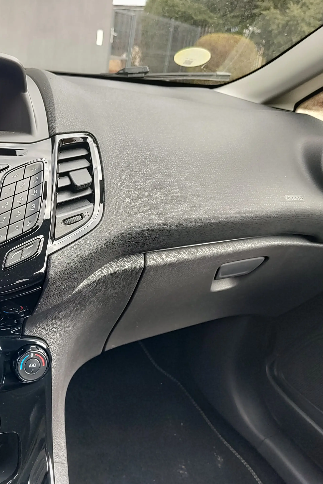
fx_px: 431
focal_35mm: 32
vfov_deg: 58.7
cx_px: 83
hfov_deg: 40.0
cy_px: 242
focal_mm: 5.56
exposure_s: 1/132
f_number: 1.8
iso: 100
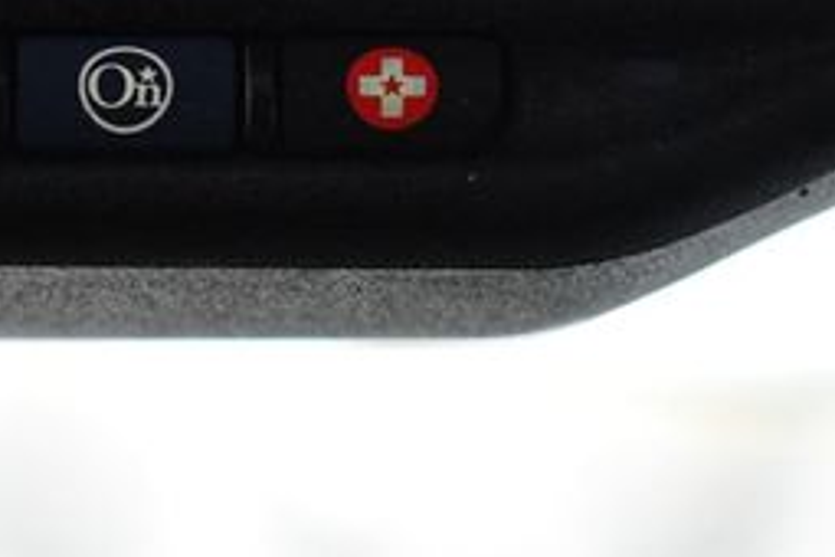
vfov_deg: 5.9
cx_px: -29
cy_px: 118
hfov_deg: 8.9
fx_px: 5357
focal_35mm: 231
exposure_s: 1/80
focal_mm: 46
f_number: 5.3
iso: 3200
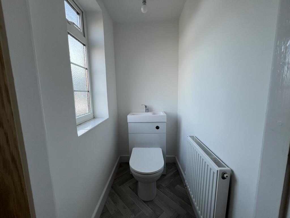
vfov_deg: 89.9
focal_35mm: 13
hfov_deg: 106.2
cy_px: 109
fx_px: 109
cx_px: 145
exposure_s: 1/99
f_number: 1.8
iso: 50
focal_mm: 1.57
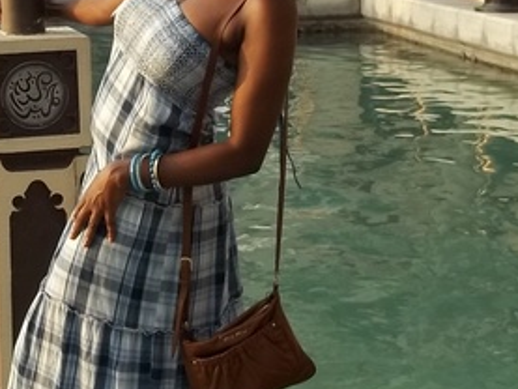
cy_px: 137
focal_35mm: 104
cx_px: 153
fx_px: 1557
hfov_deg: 18.8
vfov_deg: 14.2
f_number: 3.1
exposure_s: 1/125
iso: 64
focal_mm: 6.5
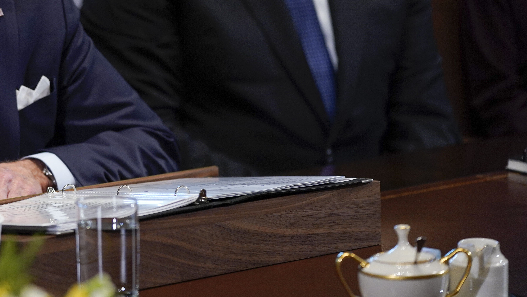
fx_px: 2837
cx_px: 97
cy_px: 2
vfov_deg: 6.0
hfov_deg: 10.6
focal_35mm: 203
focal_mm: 115
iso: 1600
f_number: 2.8
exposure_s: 1/250
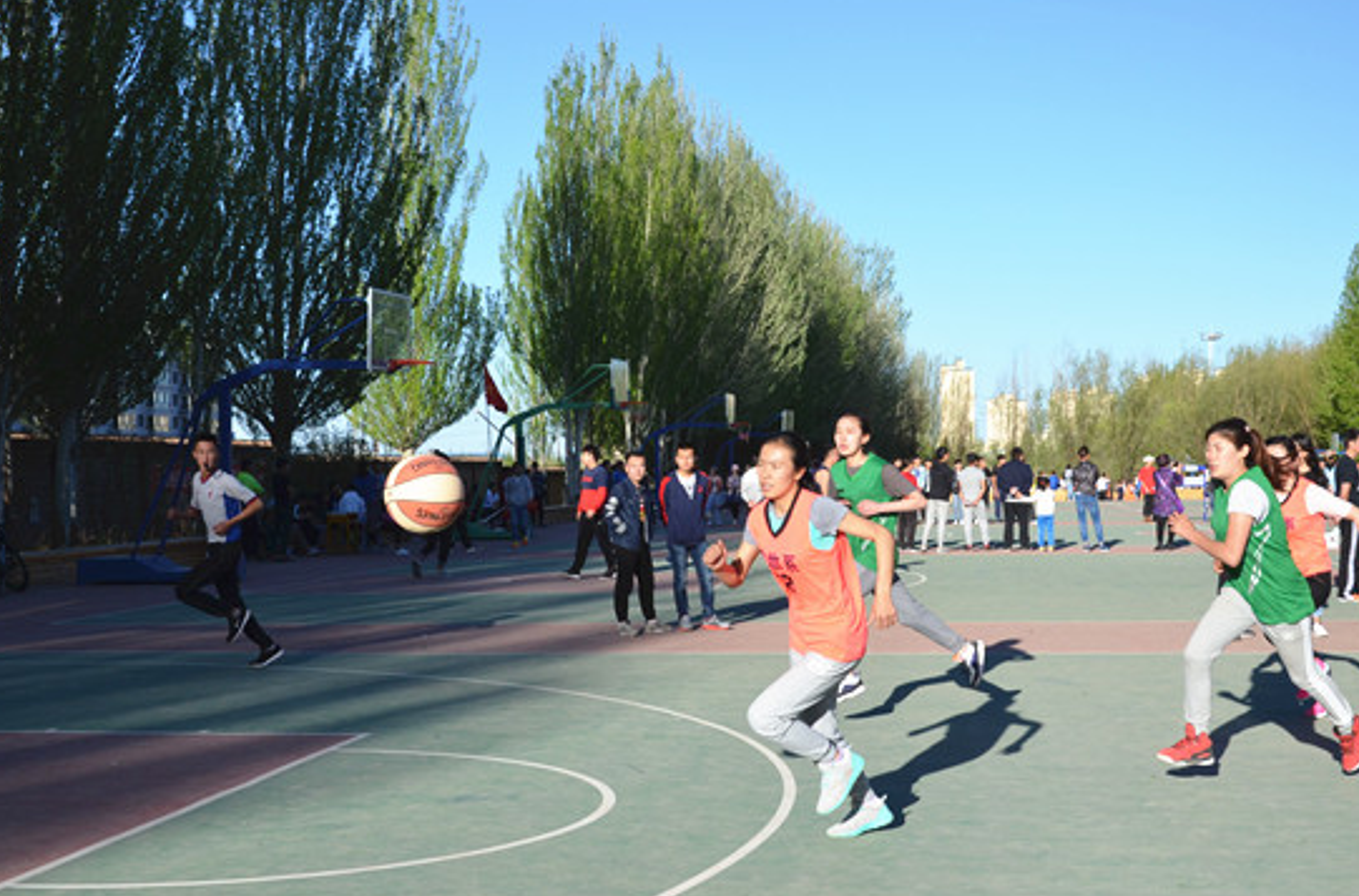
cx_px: 690
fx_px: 1957
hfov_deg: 38.3
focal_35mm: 52
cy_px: 481
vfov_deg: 25.8
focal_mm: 30
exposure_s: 1/1600
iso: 400
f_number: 5.6
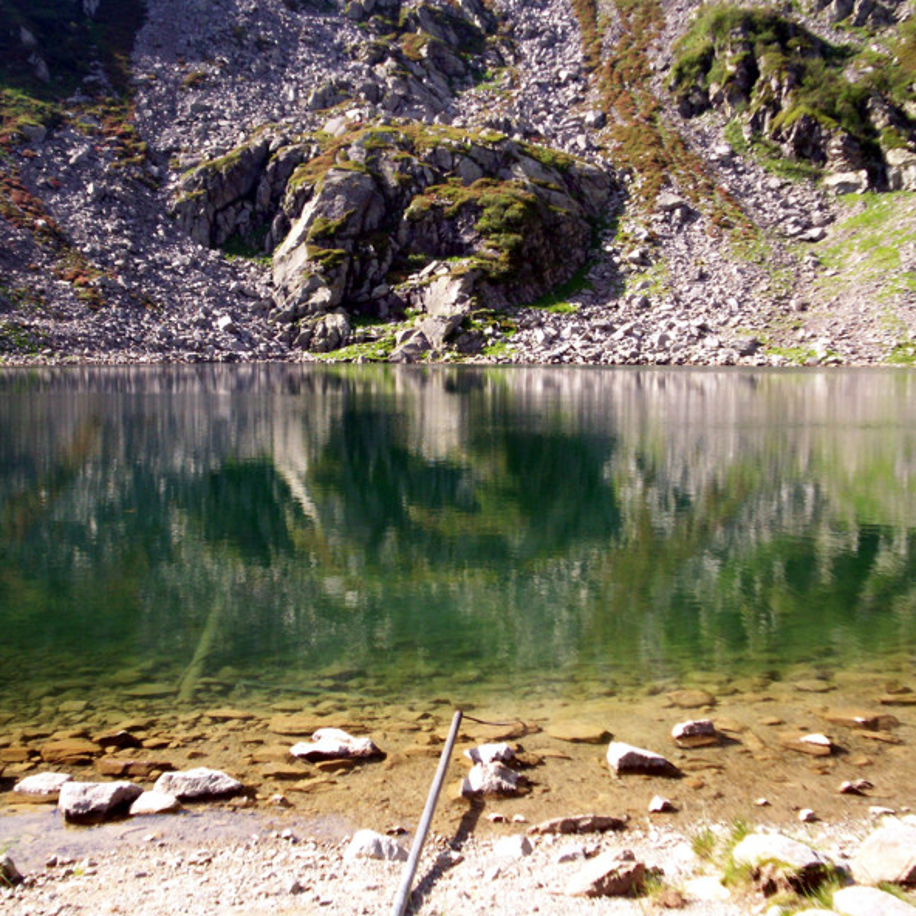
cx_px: 418
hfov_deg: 39.1
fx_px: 1287
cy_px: 455
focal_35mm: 43
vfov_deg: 39.2
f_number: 4.5
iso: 100
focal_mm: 5.9
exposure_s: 1/177
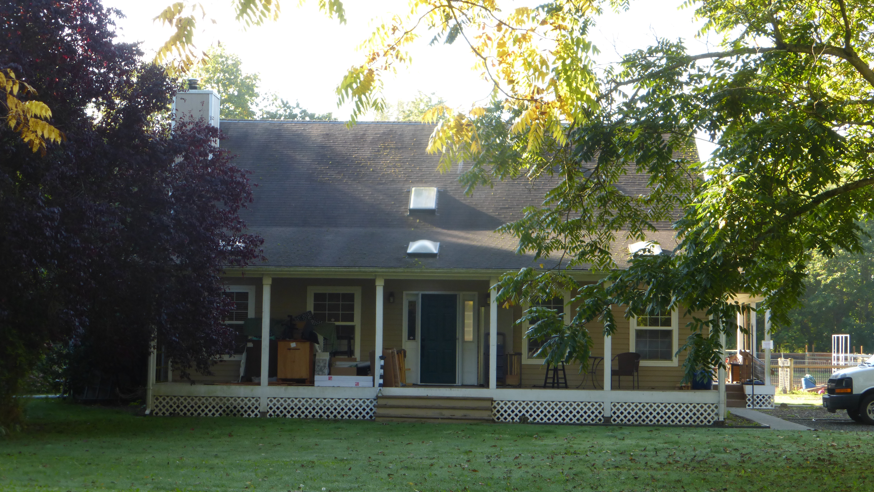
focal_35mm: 77
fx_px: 1784
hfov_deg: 27.5
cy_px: 203
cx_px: 439
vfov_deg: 15.7
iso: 100
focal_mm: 12.5
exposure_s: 1/80
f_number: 5
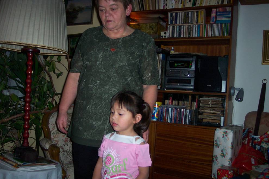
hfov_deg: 50.7
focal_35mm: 38
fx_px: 284
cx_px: 134
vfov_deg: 35.1
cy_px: 90
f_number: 2.8
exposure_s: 1/30
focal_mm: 8
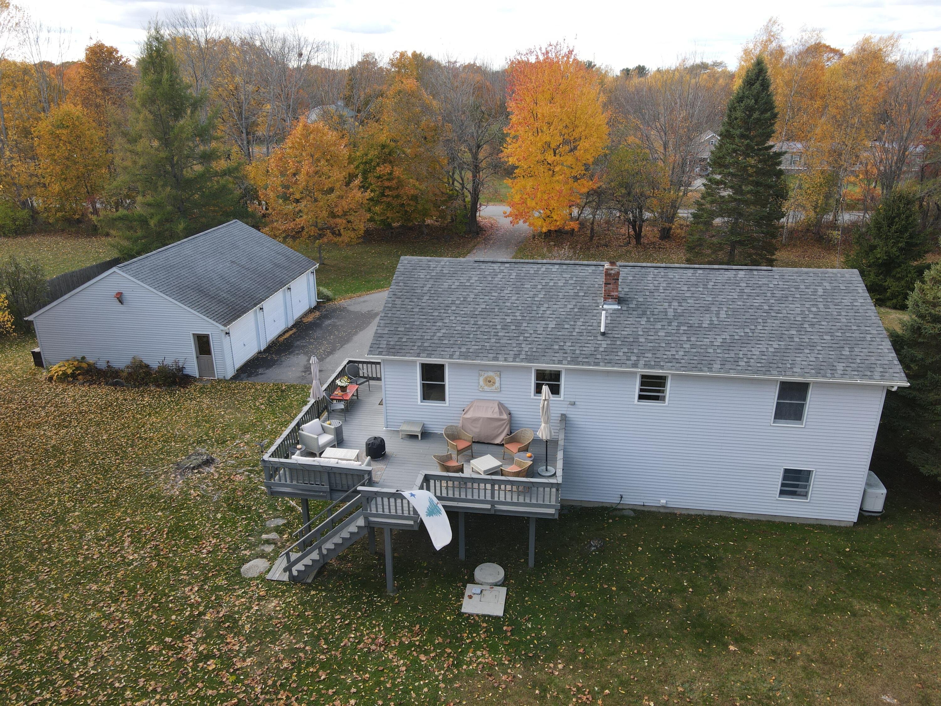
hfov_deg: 71.6
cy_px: 353
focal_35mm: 24
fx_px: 652
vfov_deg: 56.8
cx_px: 470
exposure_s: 1/180
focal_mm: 4.5
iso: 100
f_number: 2.8
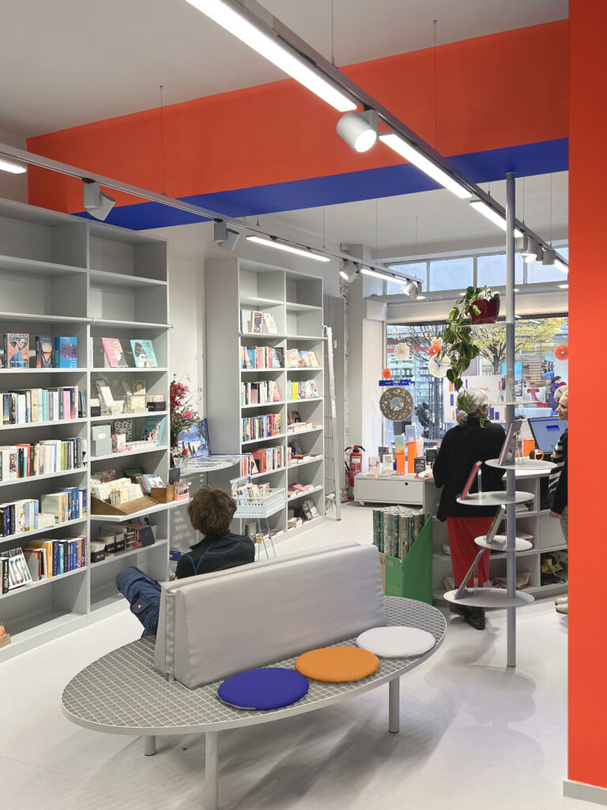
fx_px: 608
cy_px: 405
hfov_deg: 53.1
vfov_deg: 67.3
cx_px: 304
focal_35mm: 26
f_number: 1.5
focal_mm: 5.7
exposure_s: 1/100
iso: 40
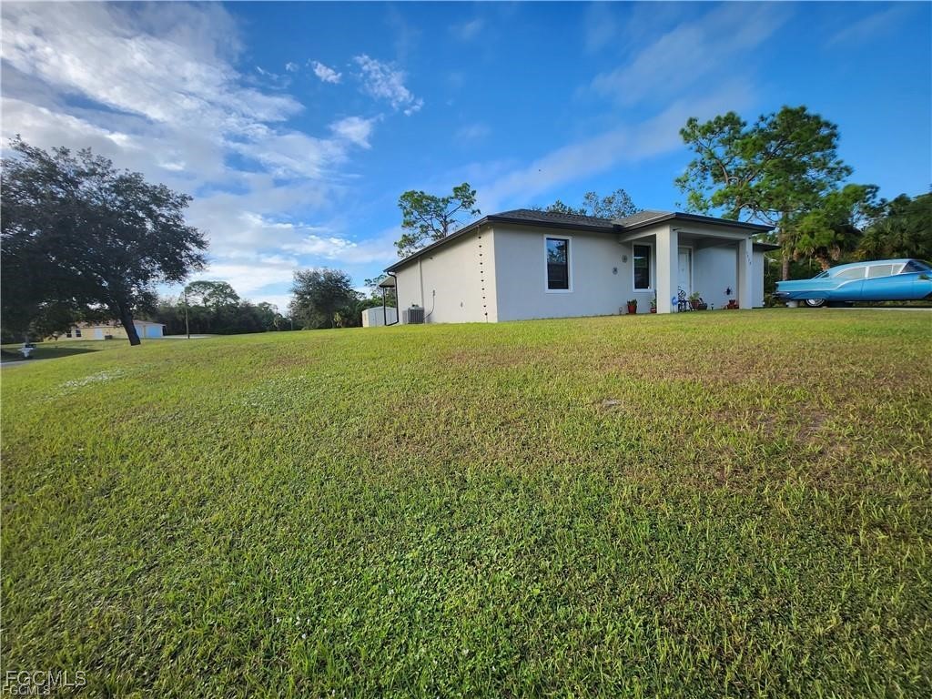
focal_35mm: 13
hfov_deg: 106.2
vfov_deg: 89.9
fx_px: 350
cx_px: 466
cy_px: 350
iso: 32
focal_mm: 1.74
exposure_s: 1/586
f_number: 2.2
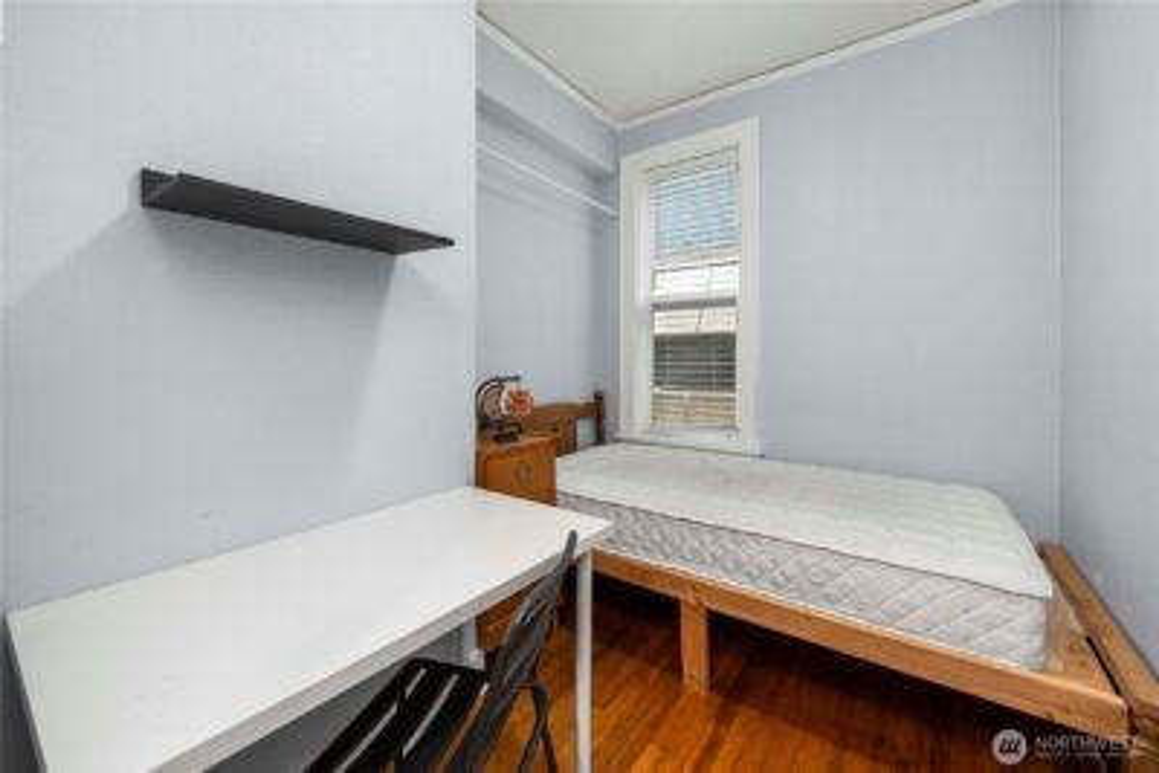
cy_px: 386
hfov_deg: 108.3
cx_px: 580
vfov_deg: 85.5
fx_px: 419
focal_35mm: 13
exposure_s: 1/60
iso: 320
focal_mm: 13
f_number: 7.1
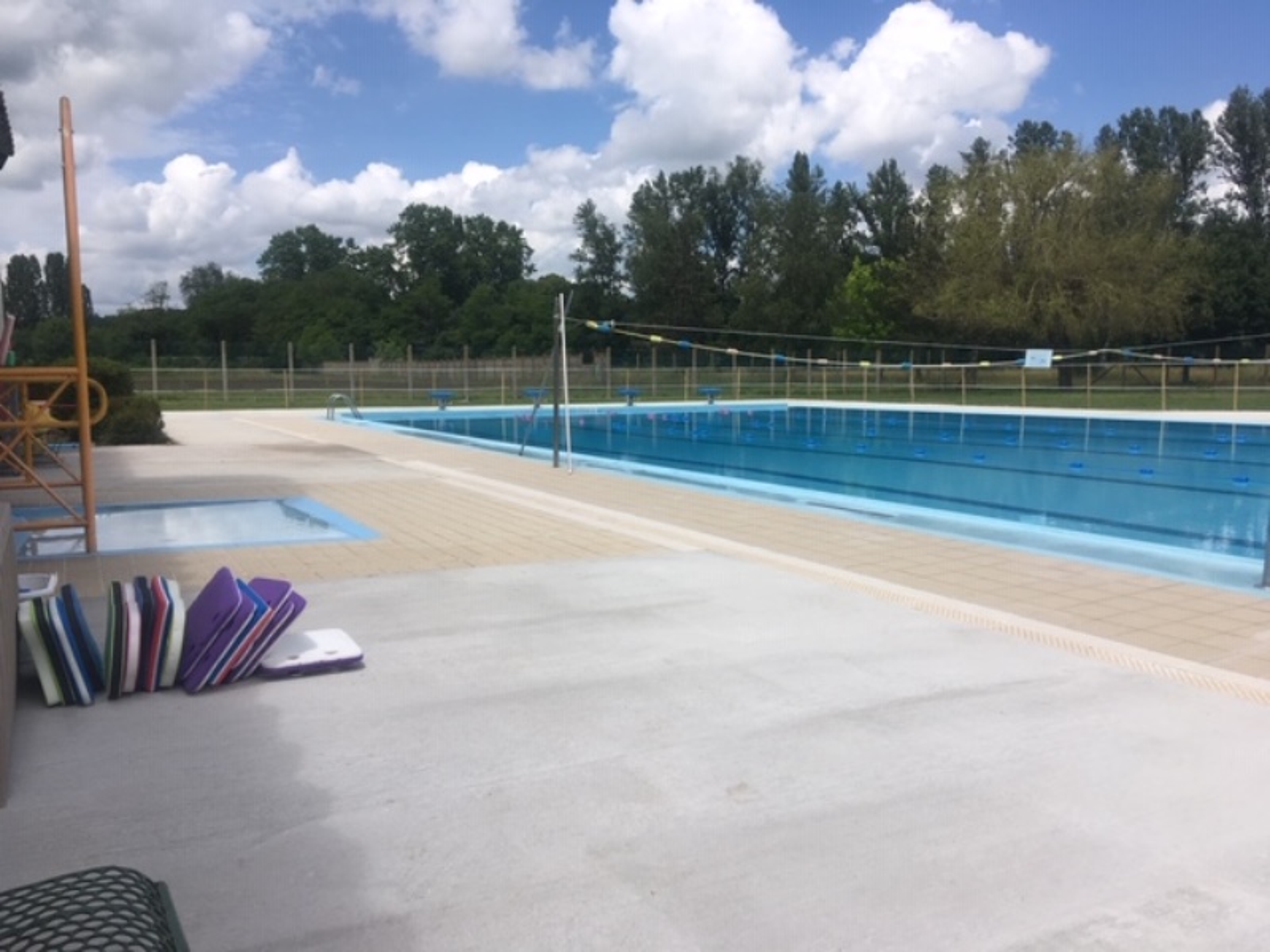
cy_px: 476
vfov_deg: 48.2
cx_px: 635
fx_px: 1064
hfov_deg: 61.7
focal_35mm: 29
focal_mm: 4.15
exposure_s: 1/2747
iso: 25
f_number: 2.2
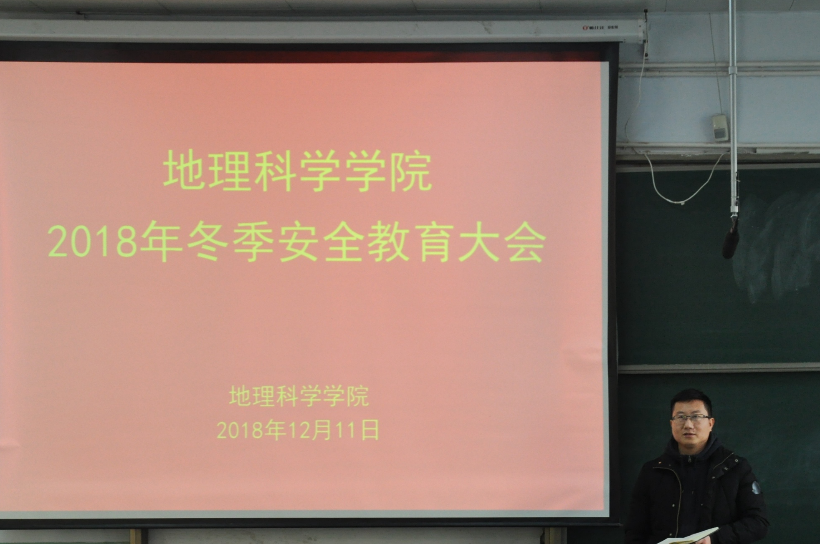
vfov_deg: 6.1
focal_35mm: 226
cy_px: 438
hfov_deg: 9.1
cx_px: 581
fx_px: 5141
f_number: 8
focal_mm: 92
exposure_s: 1/60
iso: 1000
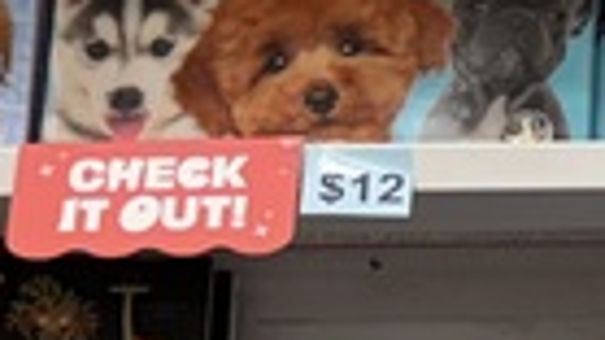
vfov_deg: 6.3
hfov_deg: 8.9
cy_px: 266
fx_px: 3094
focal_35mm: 193
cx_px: 1859
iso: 200
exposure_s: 1/120
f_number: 1.78
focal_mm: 6.76
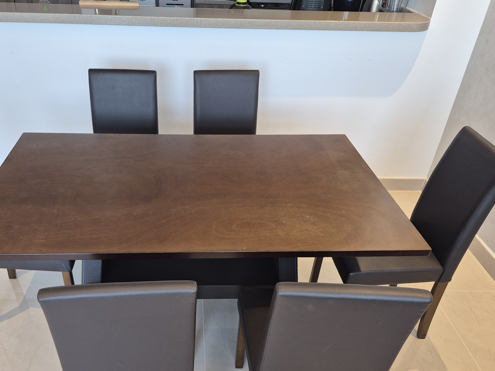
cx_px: 206
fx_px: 429
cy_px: 234
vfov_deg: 46.3
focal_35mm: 30
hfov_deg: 59.6
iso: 320
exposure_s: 1/100
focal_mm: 5.4
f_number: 1.8
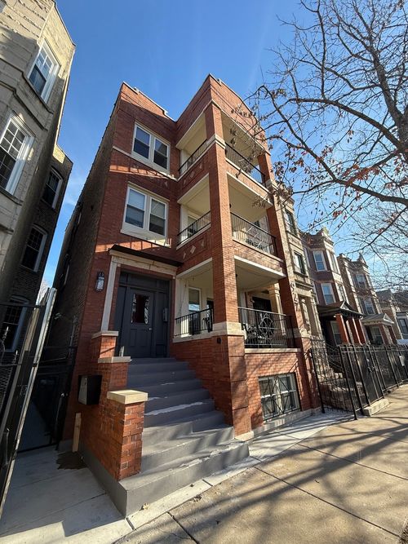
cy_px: 272
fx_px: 220
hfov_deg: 85.7
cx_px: 204
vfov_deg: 102.1
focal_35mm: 14
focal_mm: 2.22
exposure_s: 1/522
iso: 50
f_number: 2.2
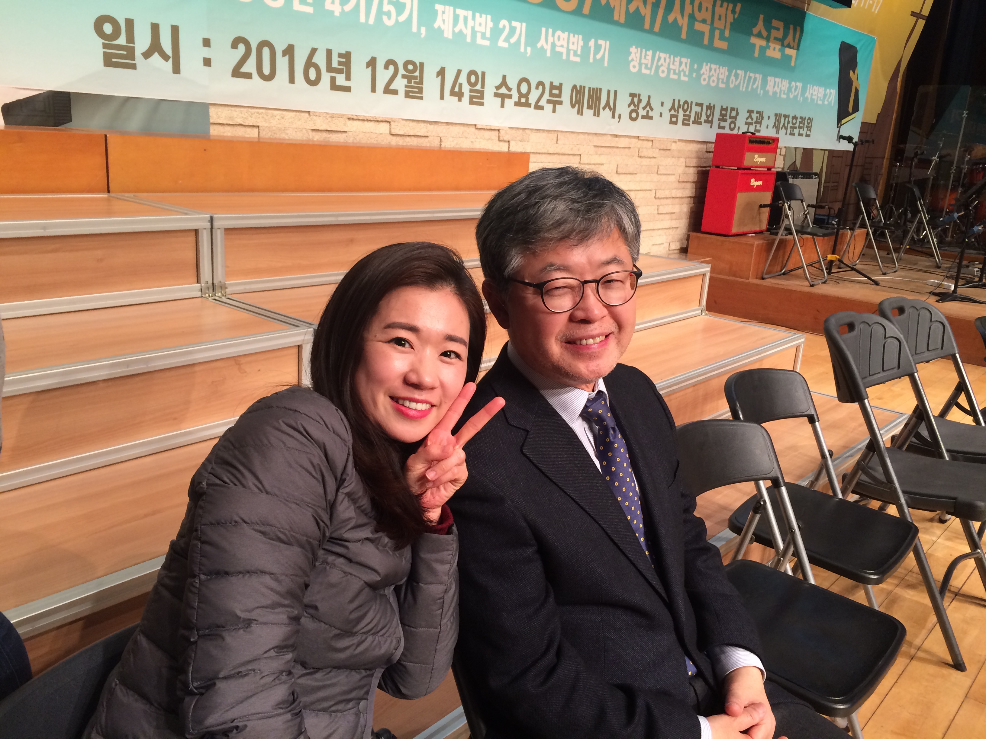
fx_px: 826
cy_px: 370
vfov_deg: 48.2
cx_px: 493
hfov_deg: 61.7
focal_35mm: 29
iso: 100
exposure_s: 1/30
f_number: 2.2
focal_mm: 4.15
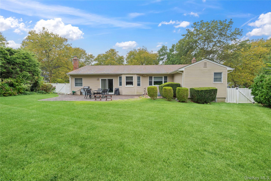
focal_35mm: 16
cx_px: 136
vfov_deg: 73.7
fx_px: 120
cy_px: 90
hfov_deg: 96.7
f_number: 6.3
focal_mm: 16
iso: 500
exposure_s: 1/200
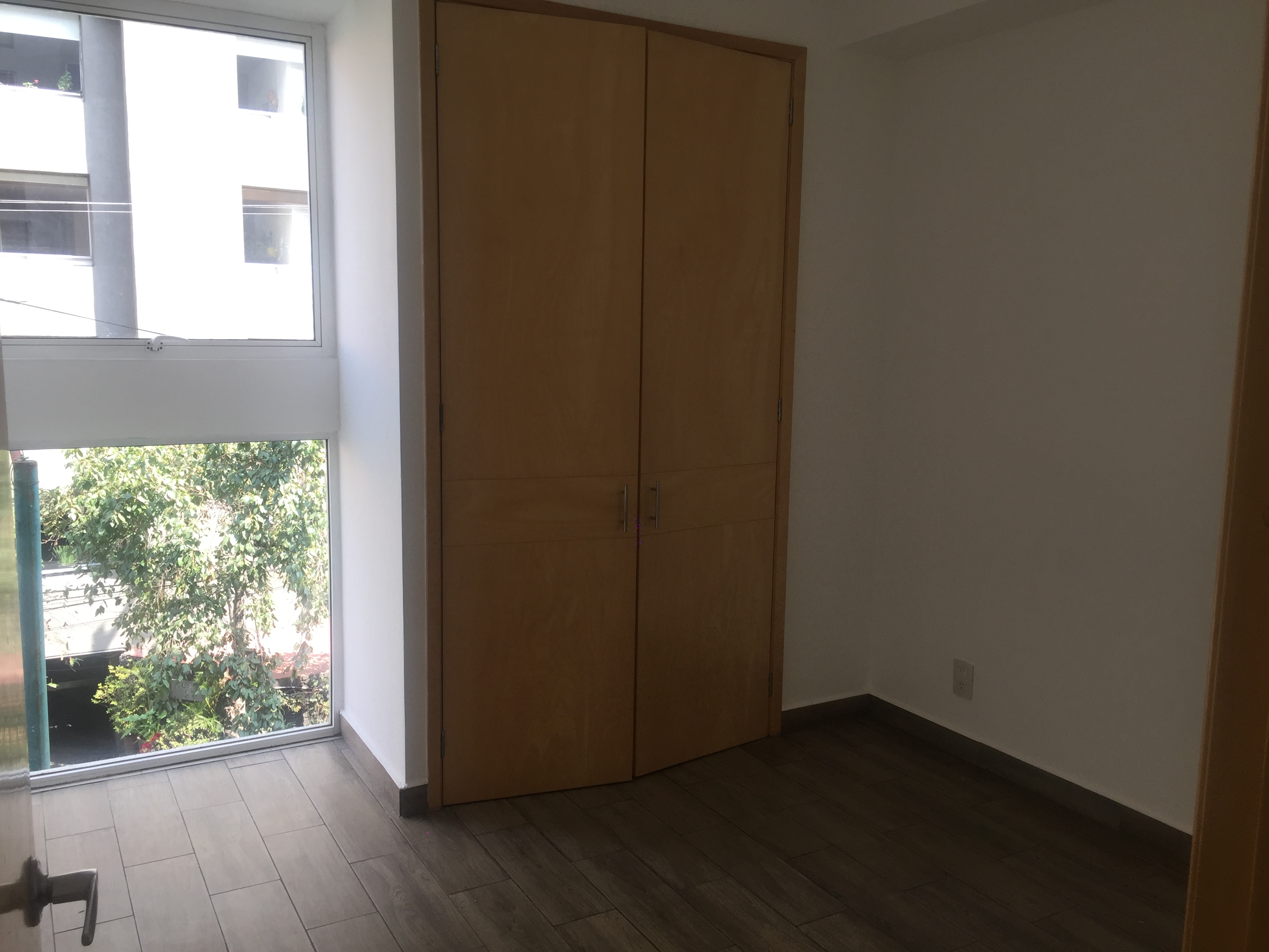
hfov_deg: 61.7
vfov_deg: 48.2
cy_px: 476
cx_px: 634
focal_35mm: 29
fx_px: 1063
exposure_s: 1/120
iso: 32
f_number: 2.2
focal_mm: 4.15
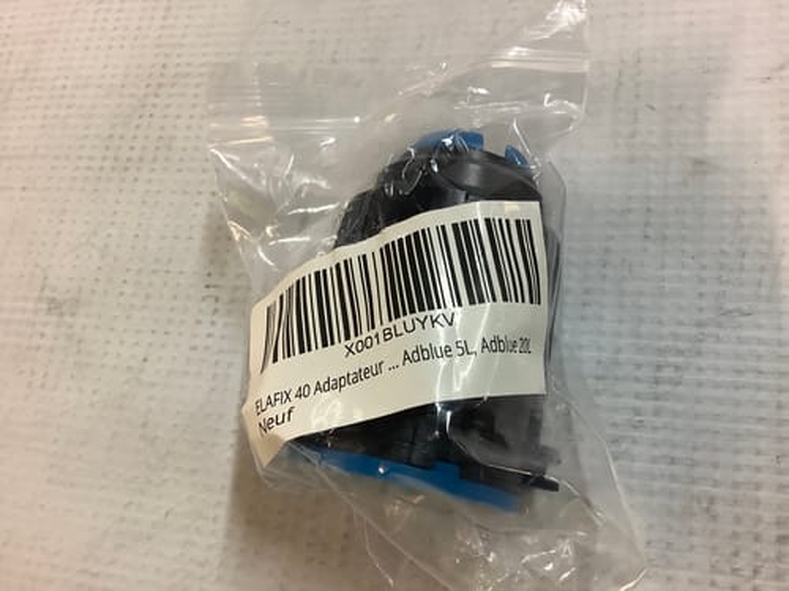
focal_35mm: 31
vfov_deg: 45.4
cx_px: 394
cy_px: 296
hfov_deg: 58.4
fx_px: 707
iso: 160
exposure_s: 1/50
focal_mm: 3.3
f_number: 2.4
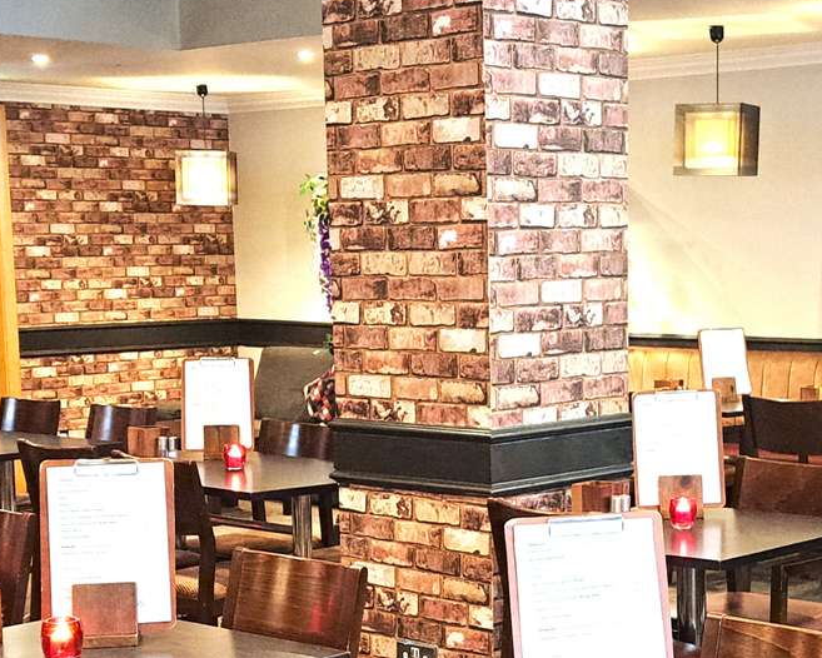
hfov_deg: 25.9
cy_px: 462
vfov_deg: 20.9
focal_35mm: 73
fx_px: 1776
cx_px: 542
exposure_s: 1/20
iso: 400
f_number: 1.8
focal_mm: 5.23
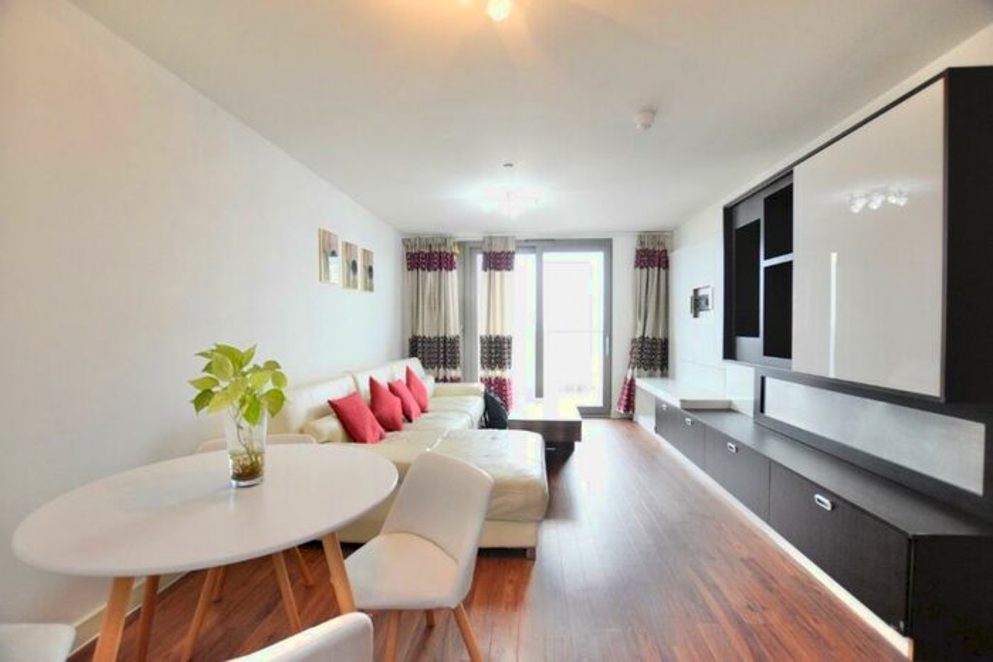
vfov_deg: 77.4
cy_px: 331
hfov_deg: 100.4
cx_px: 496
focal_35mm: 15
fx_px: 414
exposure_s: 1/125
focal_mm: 10
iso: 1100
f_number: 3.5
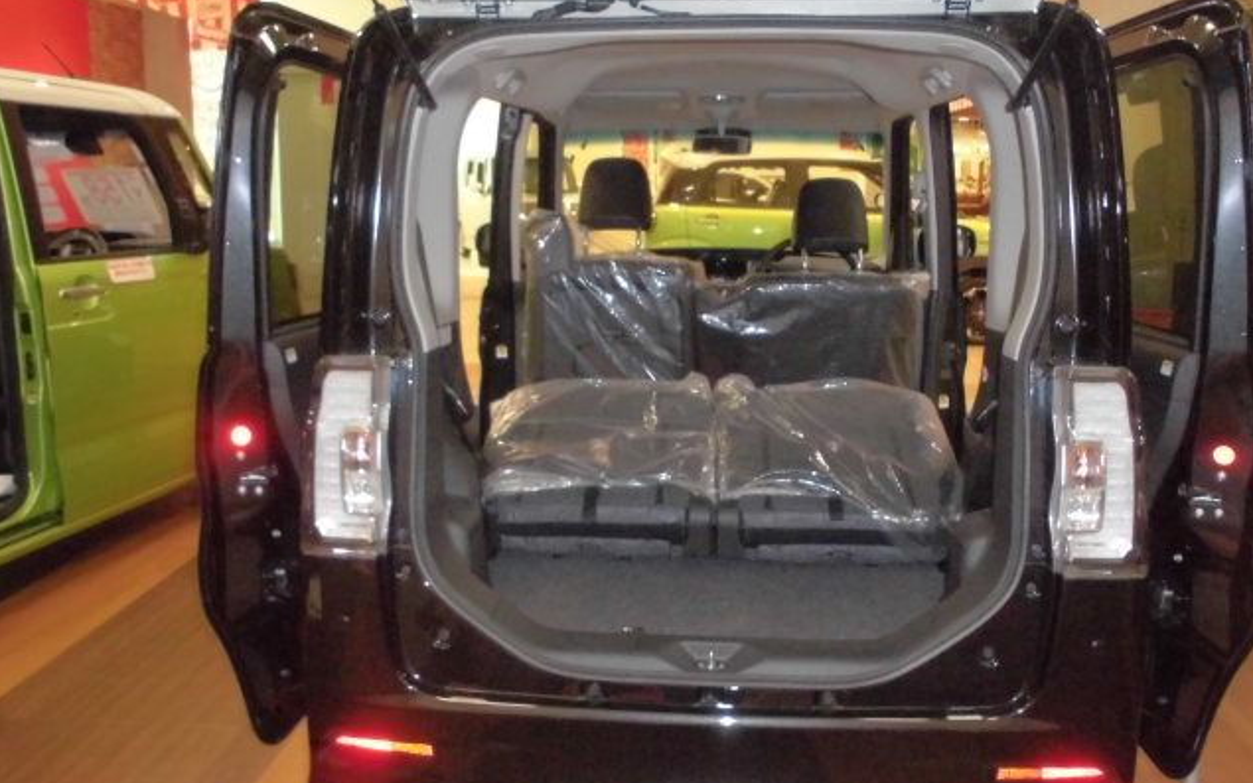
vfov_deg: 40.5
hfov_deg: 61.2
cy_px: 339
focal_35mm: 31
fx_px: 1059
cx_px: 626
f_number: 3.7
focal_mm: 5.3
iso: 400
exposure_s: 1/60
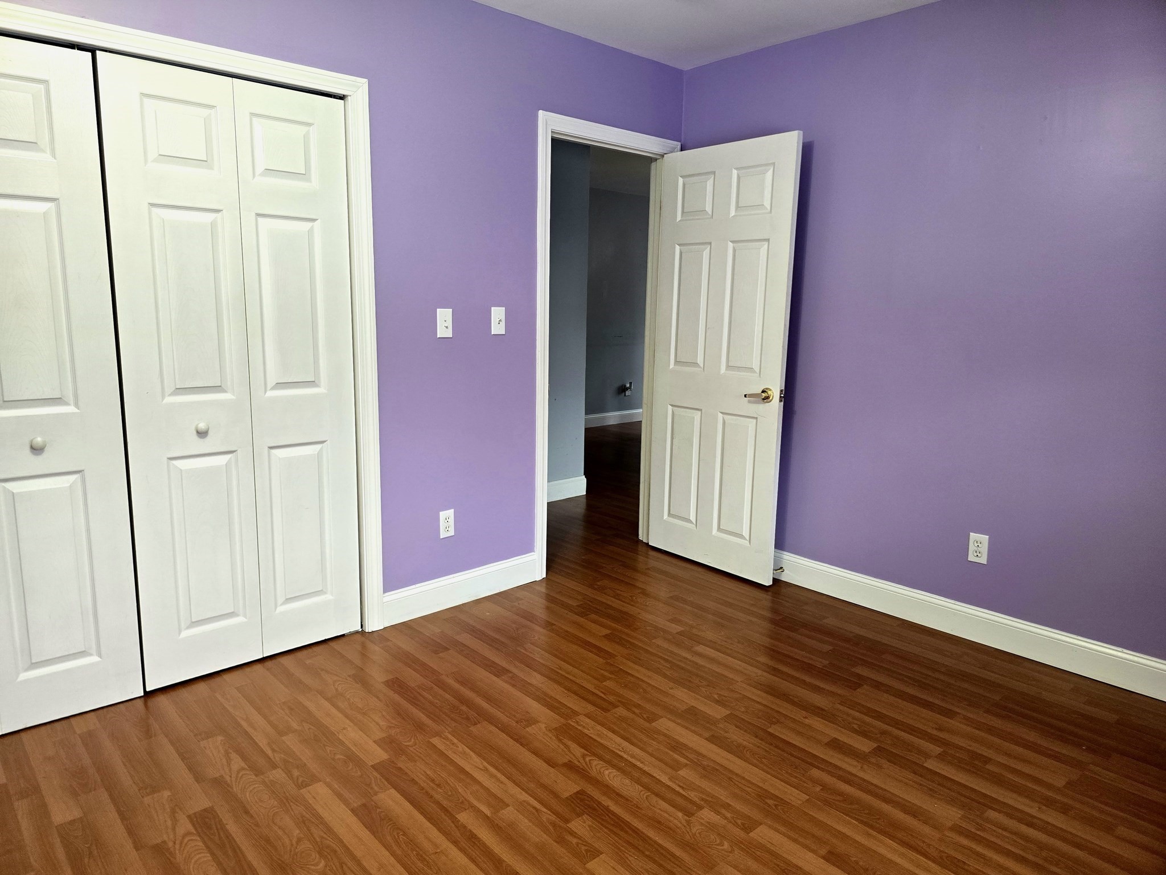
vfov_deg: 58.9
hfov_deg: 73.9
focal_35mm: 23
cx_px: 583
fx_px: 775
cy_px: 438
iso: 200
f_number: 1.7
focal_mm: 6.3
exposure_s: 1/120
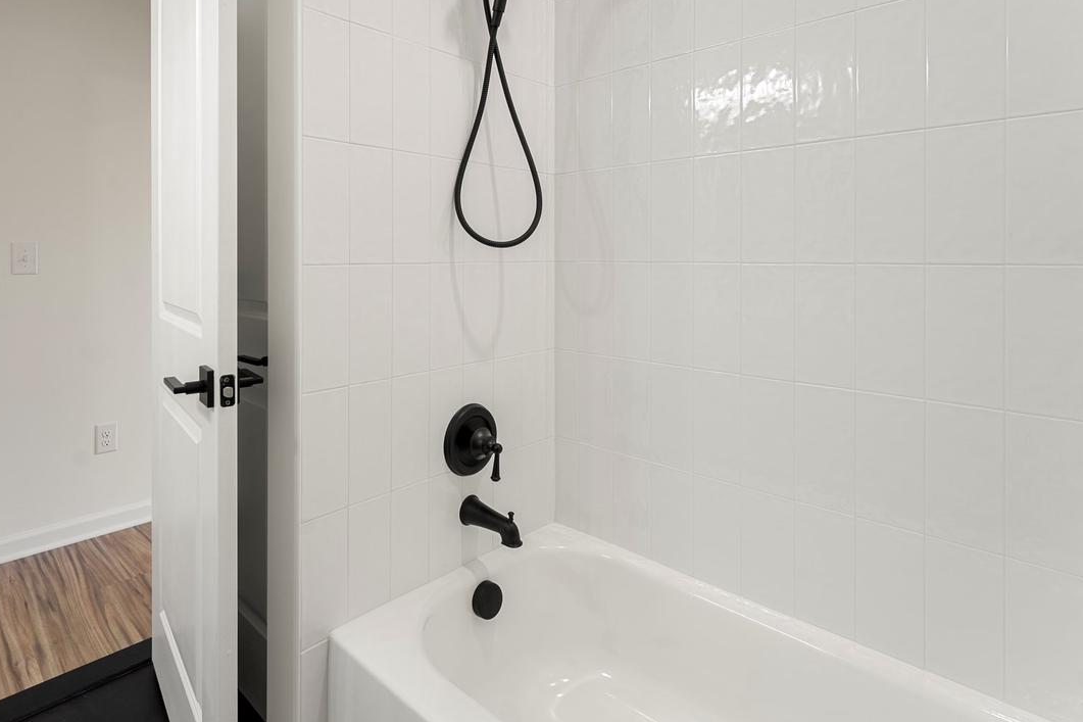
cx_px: 465
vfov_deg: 63.3
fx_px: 571
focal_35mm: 19
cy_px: 257
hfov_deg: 86.4
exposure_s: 1/13
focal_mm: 14
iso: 500
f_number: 8
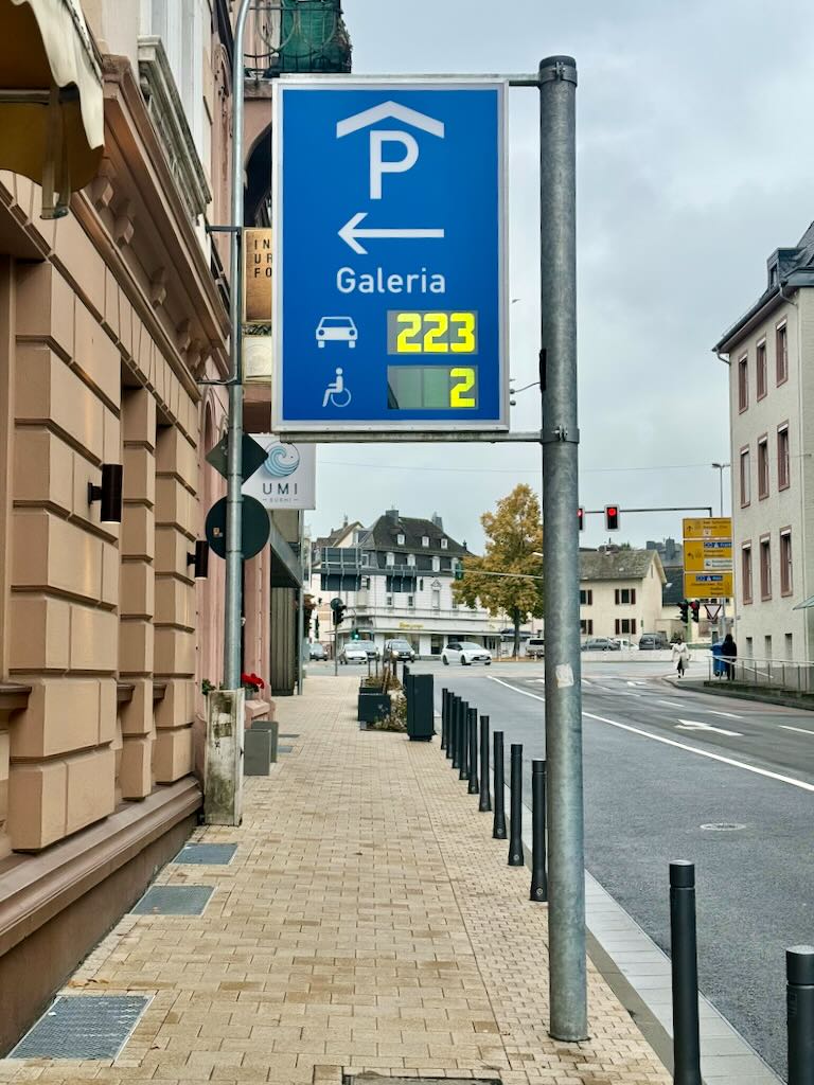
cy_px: 542
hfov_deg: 30.3
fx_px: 1505
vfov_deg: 39.7
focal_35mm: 48
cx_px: 407
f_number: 1.78
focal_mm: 6.76
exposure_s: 1/1456
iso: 64
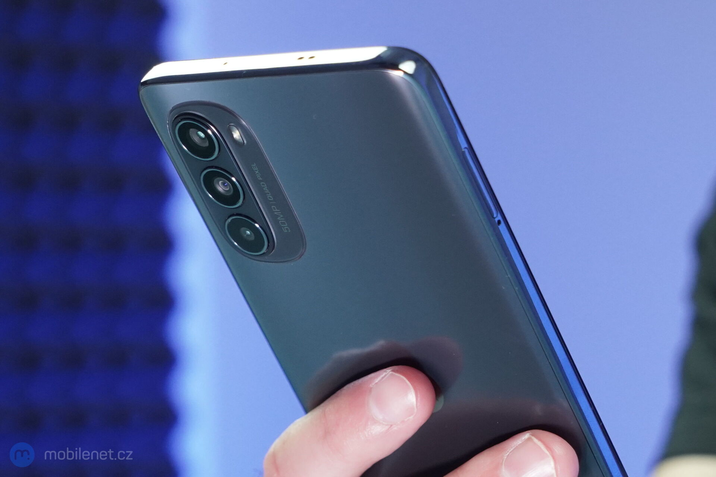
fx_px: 1392
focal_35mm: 70
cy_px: 238
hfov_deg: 28.8
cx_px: 358
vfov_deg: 19.5
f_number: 7.1
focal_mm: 70
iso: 2500
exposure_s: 1/125
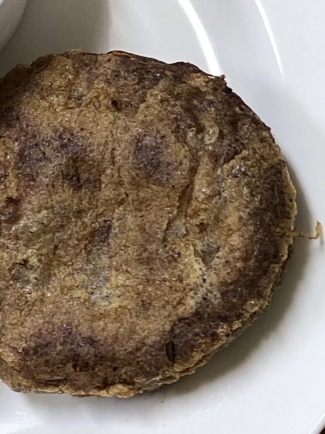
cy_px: 438
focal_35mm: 126
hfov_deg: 11.2
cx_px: 515
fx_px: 1577
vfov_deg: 15.4
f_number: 1.8
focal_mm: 4.25
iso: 125
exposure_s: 1/60
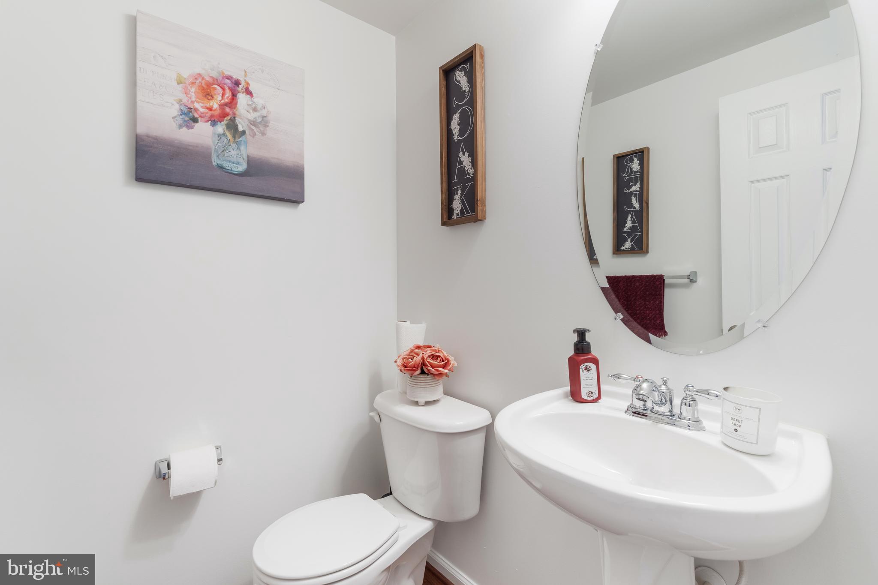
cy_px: 292
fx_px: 390
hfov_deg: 96.7
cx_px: 439
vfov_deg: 73.7
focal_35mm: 16
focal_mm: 16
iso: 320
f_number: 8
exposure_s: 1/2
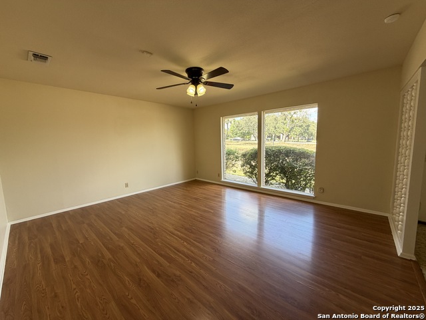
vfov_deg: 85.7
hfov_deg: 102.1
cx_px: 213
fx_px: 172
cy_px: 160
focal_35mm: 14
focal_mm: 2.22
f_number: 2.2
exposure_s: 1/121
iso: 80
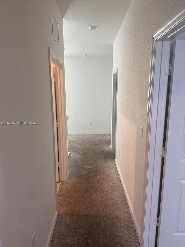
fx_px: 171
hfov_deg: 56.8
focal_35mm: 24
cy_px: 124
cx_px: 92
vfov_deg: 71.6
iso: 200
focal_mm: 6.86
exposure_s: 1/120
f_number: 1.78
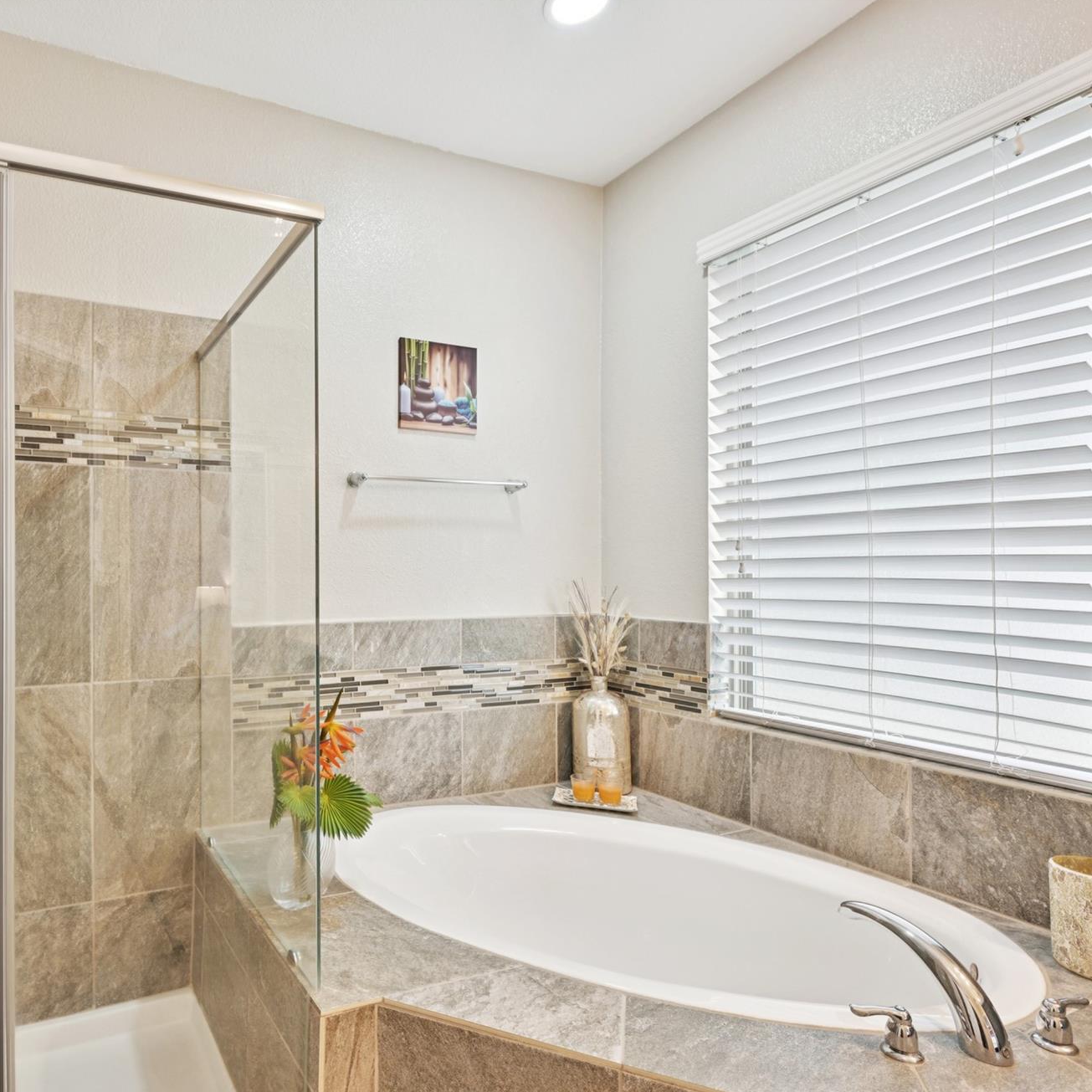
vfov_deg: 74.8
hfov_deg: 70.9
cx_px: 303
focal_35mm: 20
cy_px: 565
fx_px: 714
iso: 220
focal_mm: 15
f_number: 6.7
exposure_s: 1/15
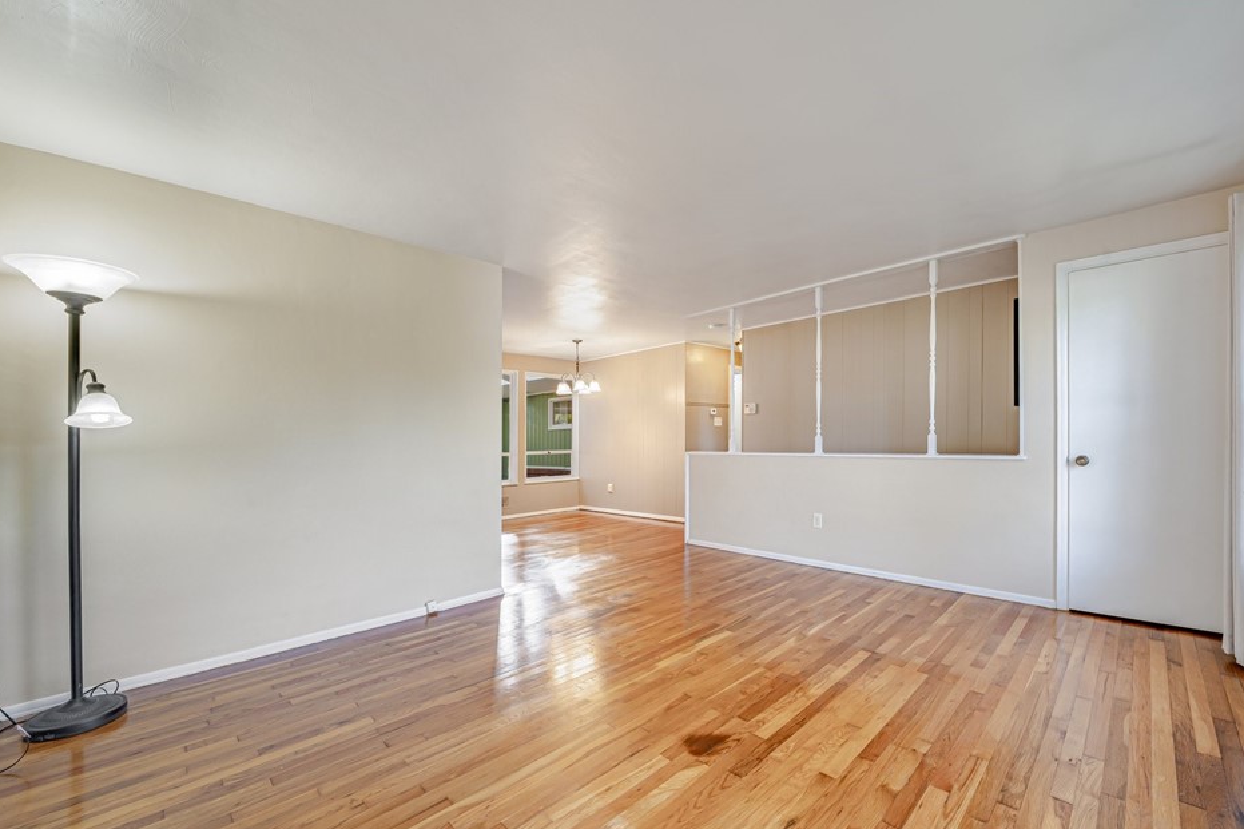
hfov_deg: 104.0
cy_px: 438
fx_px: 484
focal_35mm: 14
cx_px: 679
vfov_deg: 81.1
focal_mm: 12
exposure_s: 1/20
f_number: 11
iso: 50
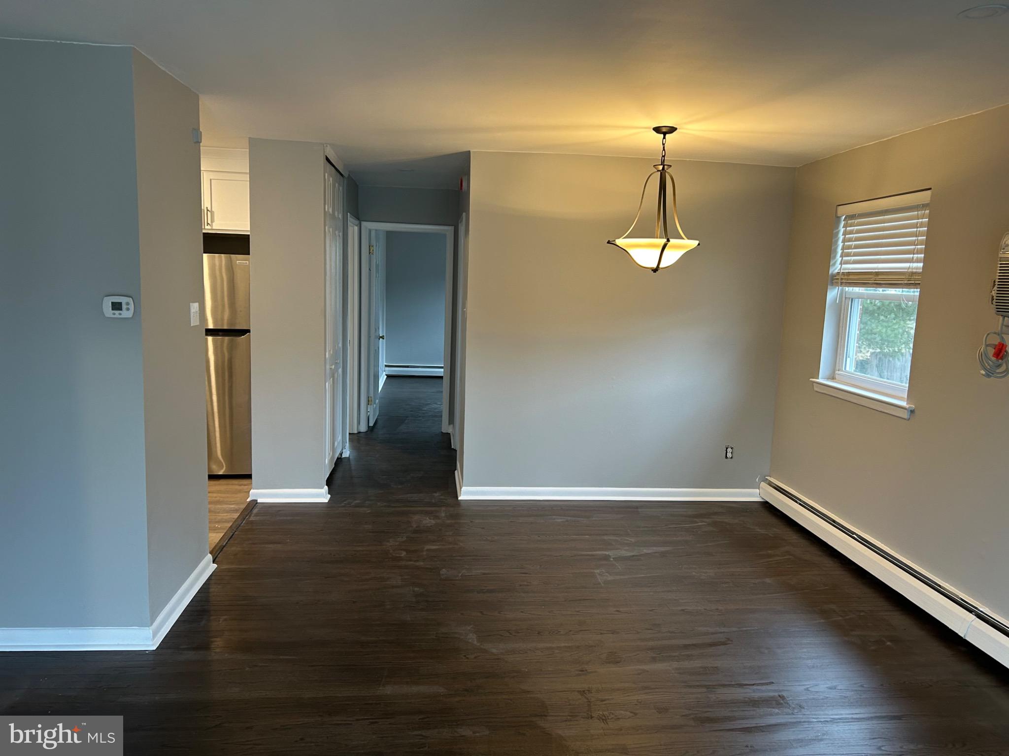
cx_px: 504
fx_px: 758
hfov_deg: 67.3
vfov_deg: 53.1
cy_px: 378
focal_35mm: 26
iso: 125
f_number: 1.5
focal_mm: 5.7
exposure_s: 1/60
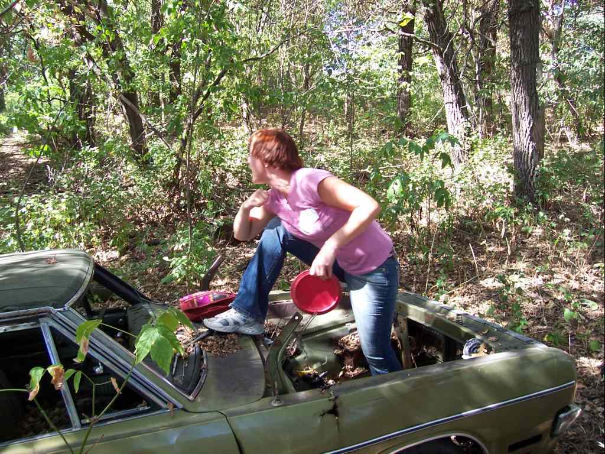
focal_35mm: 34
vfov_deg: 41.8
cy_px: 227
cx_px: 302
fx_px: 594
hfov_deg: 54.0
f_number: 2.7
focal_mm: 5.6
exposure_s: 1/60
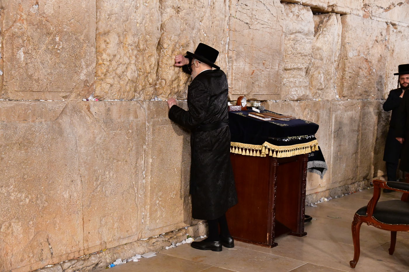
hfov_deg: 34.5
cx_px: 204
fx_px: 659
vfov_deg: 23.4
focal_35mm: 58
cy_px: 136
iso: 8000
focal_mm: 58
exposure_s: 1/100
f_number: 5.6
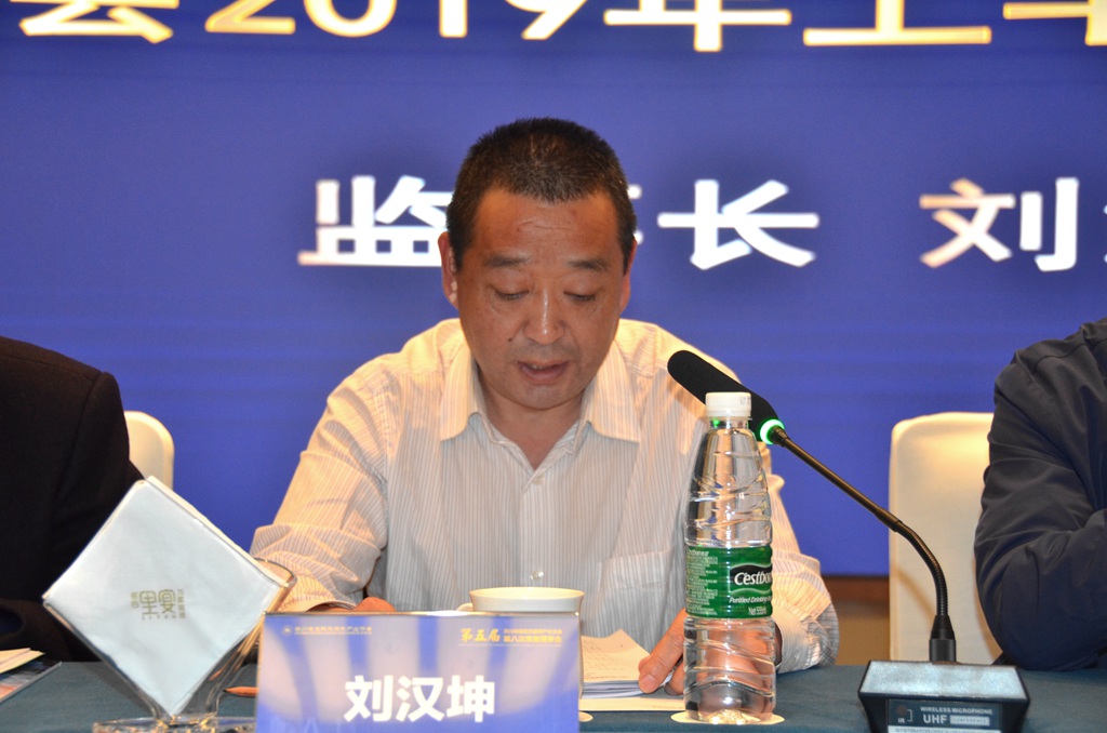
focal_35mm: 75
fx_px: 2301
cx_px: 554
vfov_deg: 18.1
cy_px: 366
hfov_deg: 27.0
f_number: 4.8
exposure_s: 1/60
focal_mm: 50
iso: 800
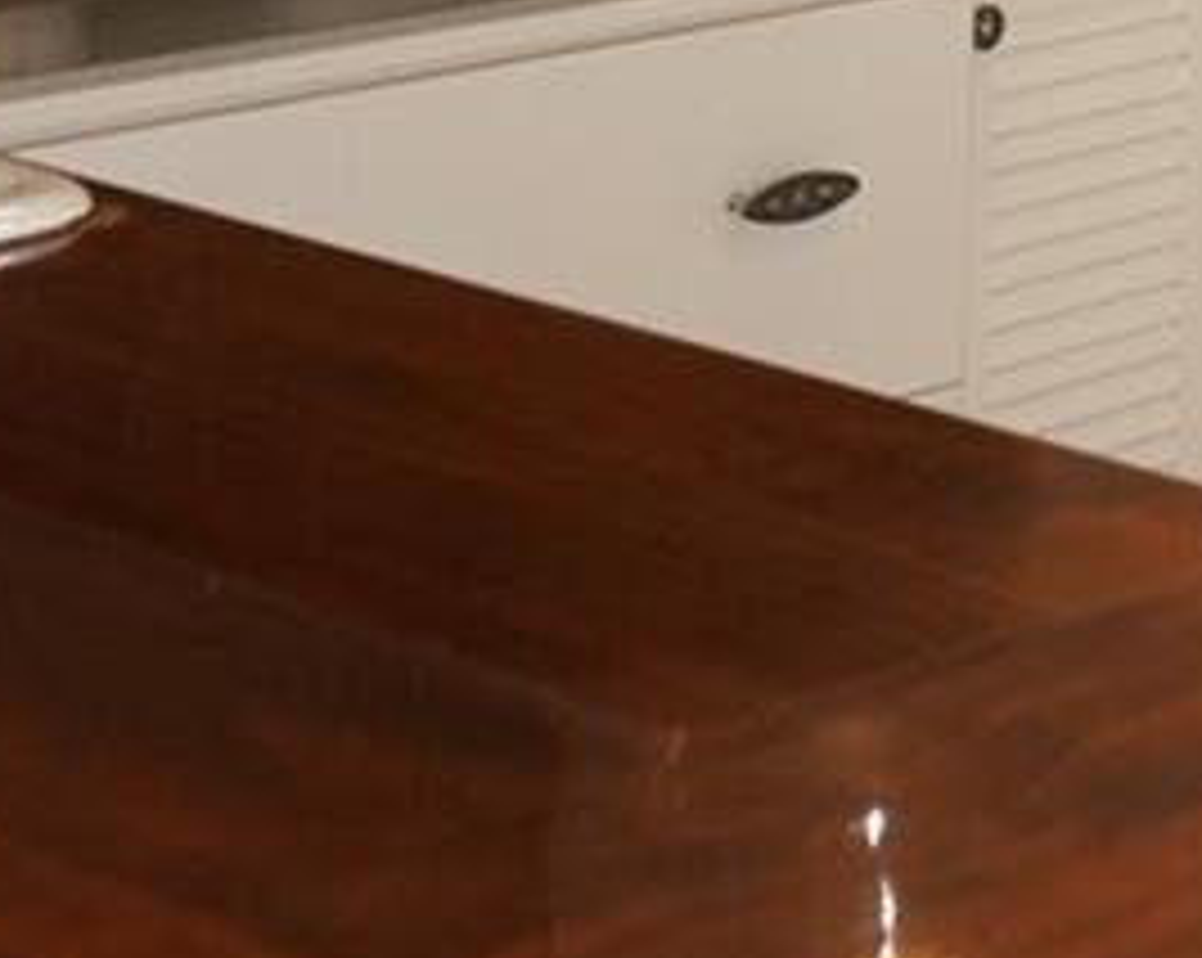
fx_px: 4797
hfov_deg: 12.3
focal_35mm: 135
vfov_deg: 10.8
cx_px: 2530
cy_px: -652
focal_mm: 16
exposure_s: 1/160
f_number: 4
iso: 400
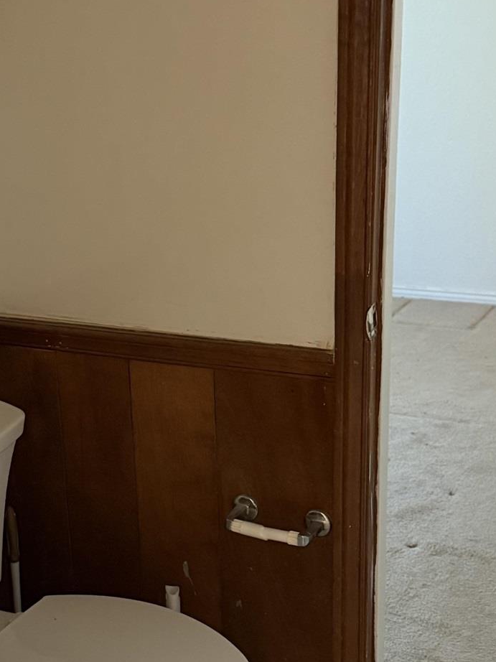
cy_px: 394
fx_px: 1147
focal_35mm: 60
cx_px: 172
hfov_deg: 24.3
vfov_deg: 32.1
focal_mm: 6.76
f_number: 1.78
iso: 800
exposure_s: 1/30
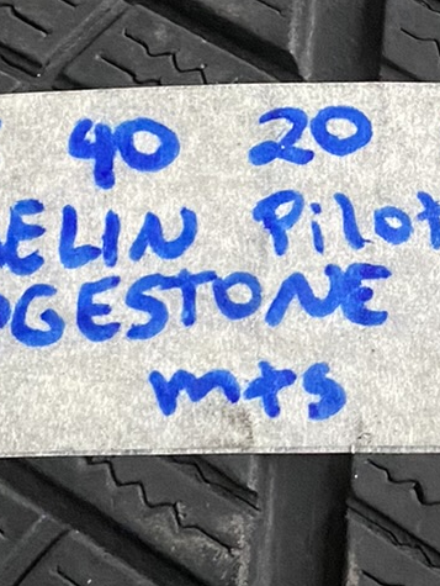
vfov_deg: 17.5
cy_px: 185
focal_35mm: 112
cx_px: 535
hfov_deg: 12.9
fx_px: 1896
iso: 500
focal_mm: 4.25
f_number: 1.8
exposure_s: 1/60
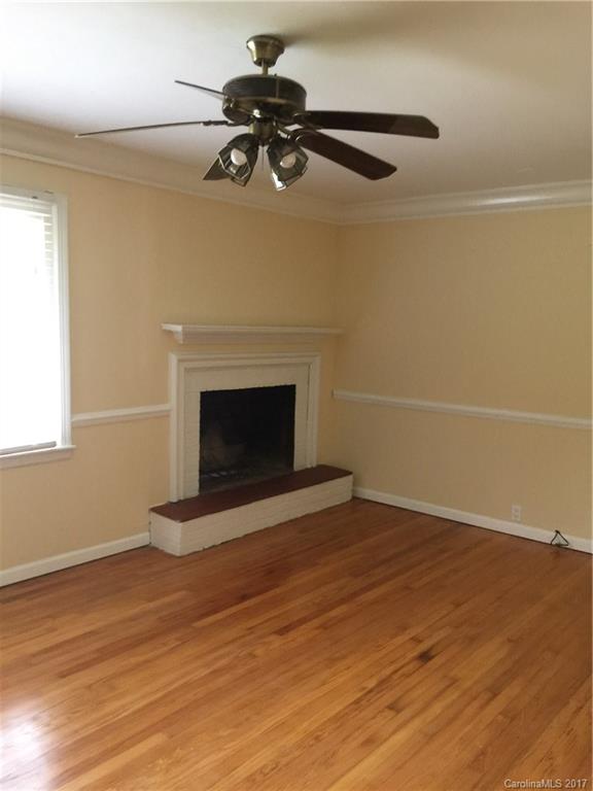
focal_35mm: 29
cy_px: 396
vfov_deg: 61.7
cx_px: 296
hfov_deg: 48.2
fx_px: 662
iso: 80
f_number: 2.2
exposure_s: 1/15
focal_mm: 4.15
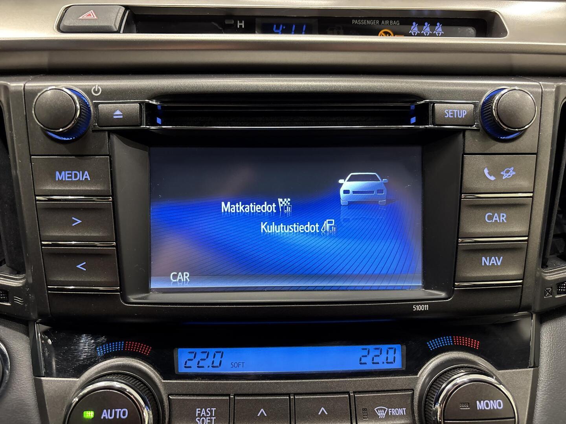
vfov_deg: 53.1
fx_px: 425
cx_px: 283
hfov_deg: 67.3
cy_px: 212
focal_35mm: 26
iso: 250
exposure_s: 1/60
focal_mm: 5.96
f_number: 1.6
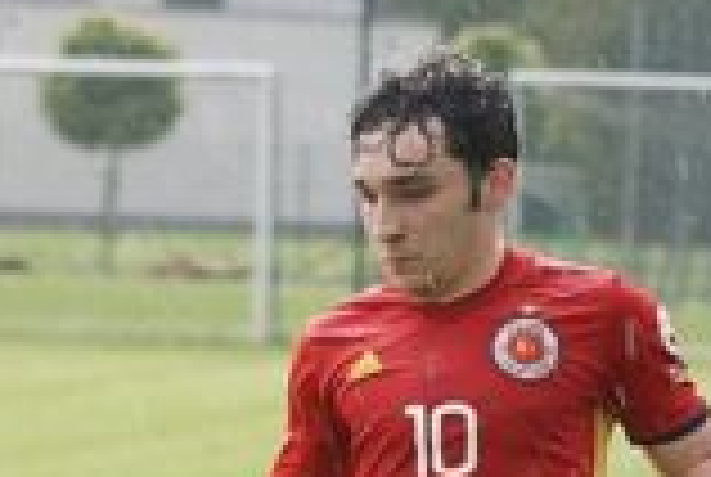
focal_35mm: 682
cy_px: 756
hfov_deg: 3.0
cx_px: 4
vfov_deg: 2.0
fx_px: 13495
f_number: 5.6
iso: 200
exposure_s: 1/320
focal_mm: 120
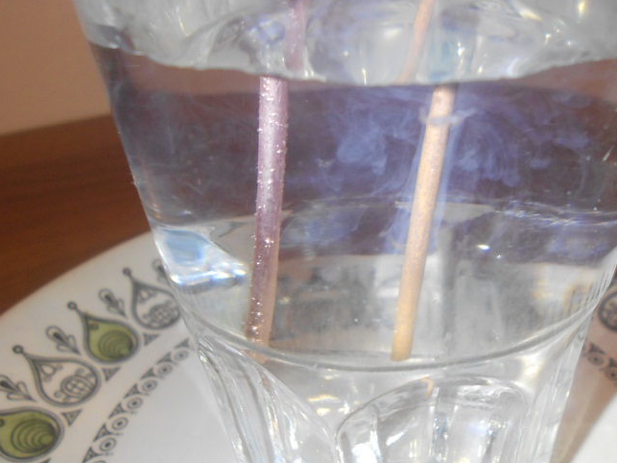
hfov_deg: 56.4
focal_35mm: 32
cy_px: 203
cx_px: 366
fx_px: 570
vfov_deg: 44.1
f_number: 3.2
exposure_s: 1/6
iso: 200
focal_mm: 4.6
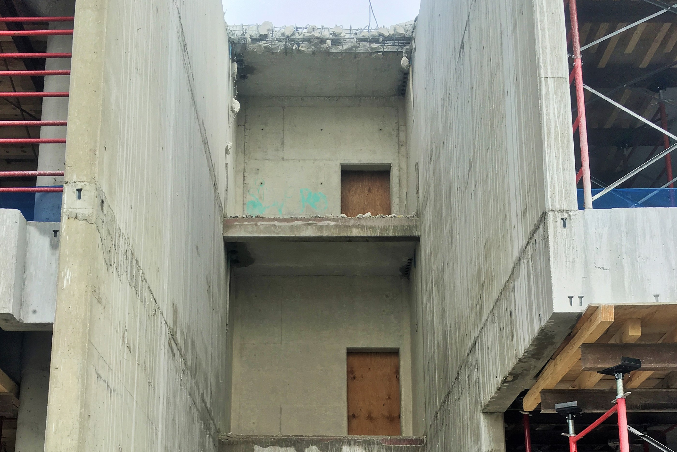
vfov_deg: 29.2
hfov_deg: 45.4
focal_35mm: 43
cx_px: 318
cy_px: 449
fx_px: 809
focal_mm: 4.15
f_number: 2.2
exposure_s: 1/541
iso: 25
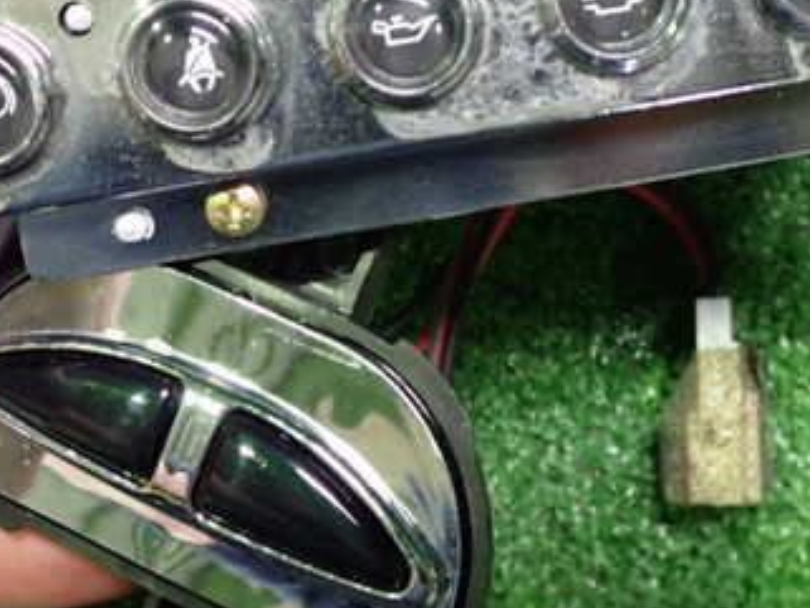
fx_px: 1311
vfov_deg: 26.0
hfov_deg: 34.2
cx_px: 484
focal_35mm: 56
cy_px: 227
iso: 800
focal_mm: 5.4
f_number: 2.3
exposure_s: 1/40
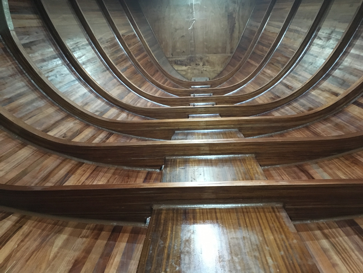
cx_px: 182
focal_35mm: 29
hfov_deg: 61.7
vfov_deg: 48.2
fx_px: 304
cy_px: 136
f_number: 2.2
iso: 250
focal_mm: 4.15
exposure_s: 1/17
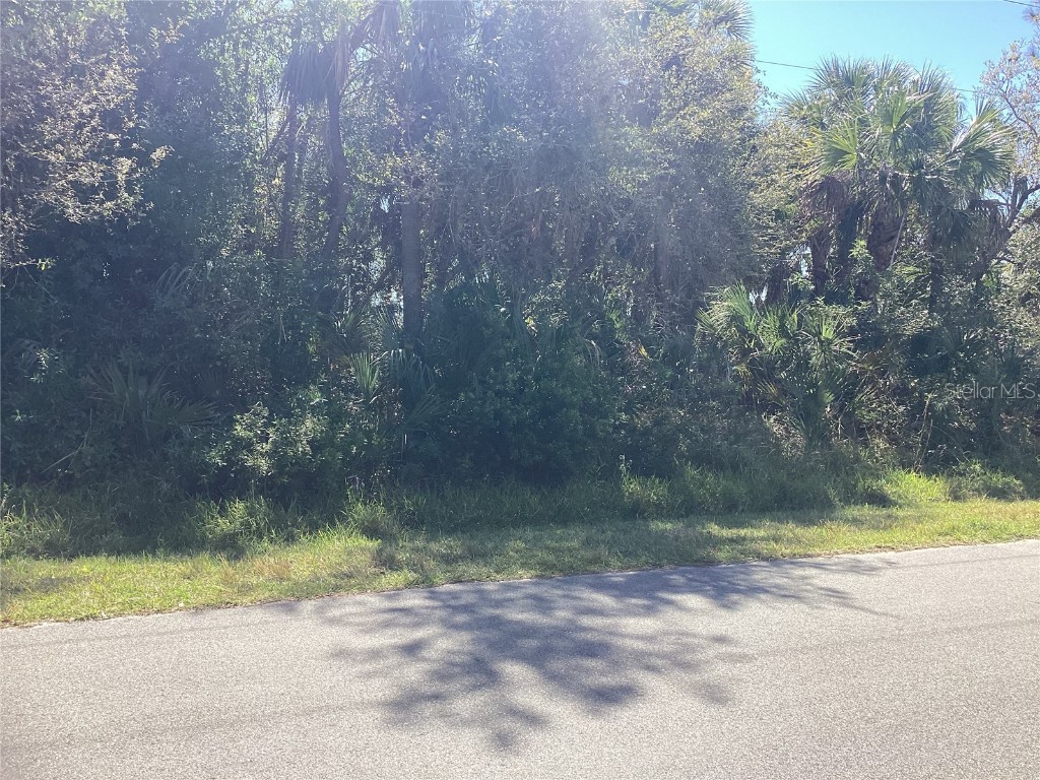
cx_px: 520
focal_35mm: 31
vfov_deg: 45.4
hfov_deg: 58.4
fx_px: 931
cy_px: 390
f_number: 2.4
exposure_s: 1/532
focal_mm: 3.3
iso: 25
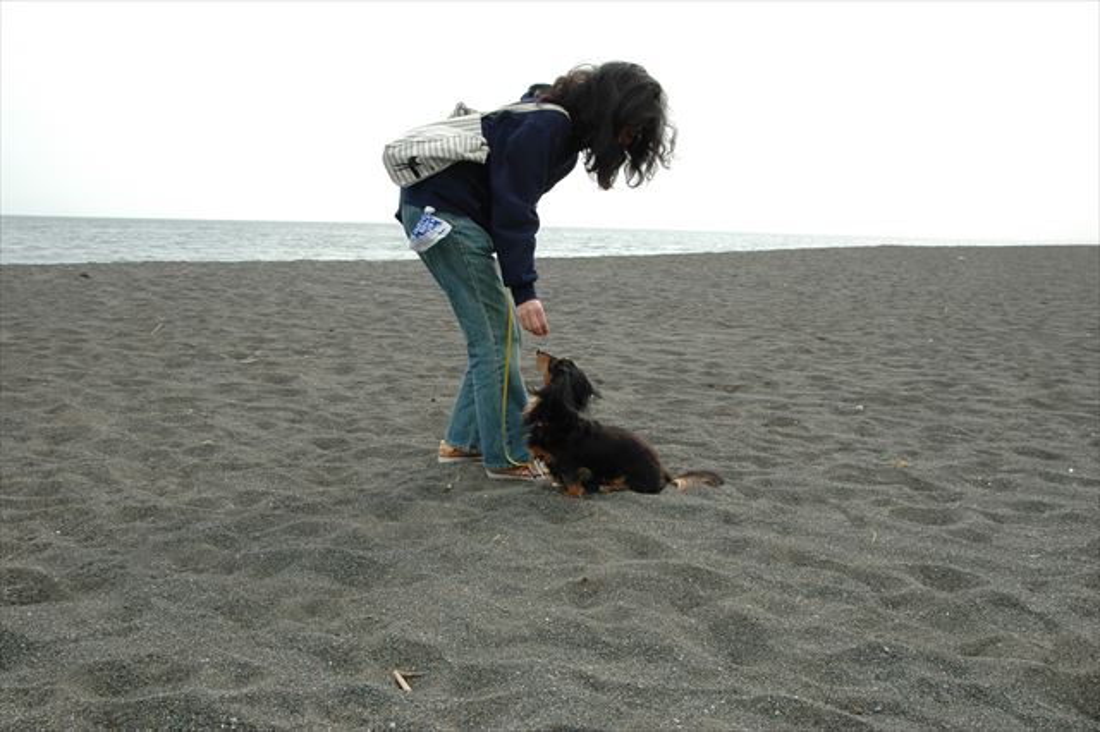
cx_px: 550
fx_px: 962
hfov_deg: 59.5
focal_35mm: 32
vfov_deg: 41.7
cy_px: 366
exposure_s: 1/320
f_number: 8
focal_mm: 21
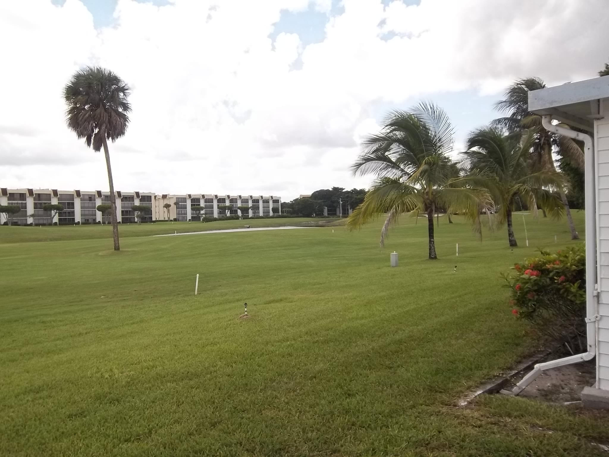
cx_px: 304
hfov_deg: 63.4
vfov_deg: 49.7
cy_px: 228
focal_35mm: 28
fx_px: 493
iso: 64
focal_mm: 5.05
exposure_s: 1/125
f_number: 7.86
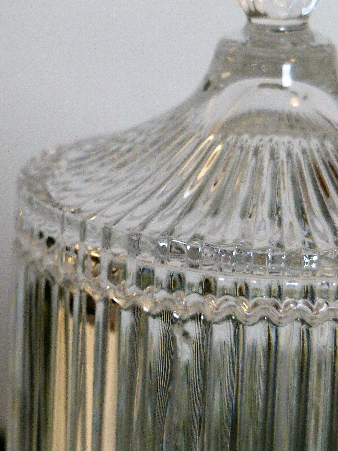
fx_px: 6015
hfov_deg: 3.2
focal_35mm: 462
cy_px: 226
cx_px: 169
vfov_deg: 4.3
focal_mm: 75.6
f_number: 2.8
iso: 400
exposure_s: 1/100
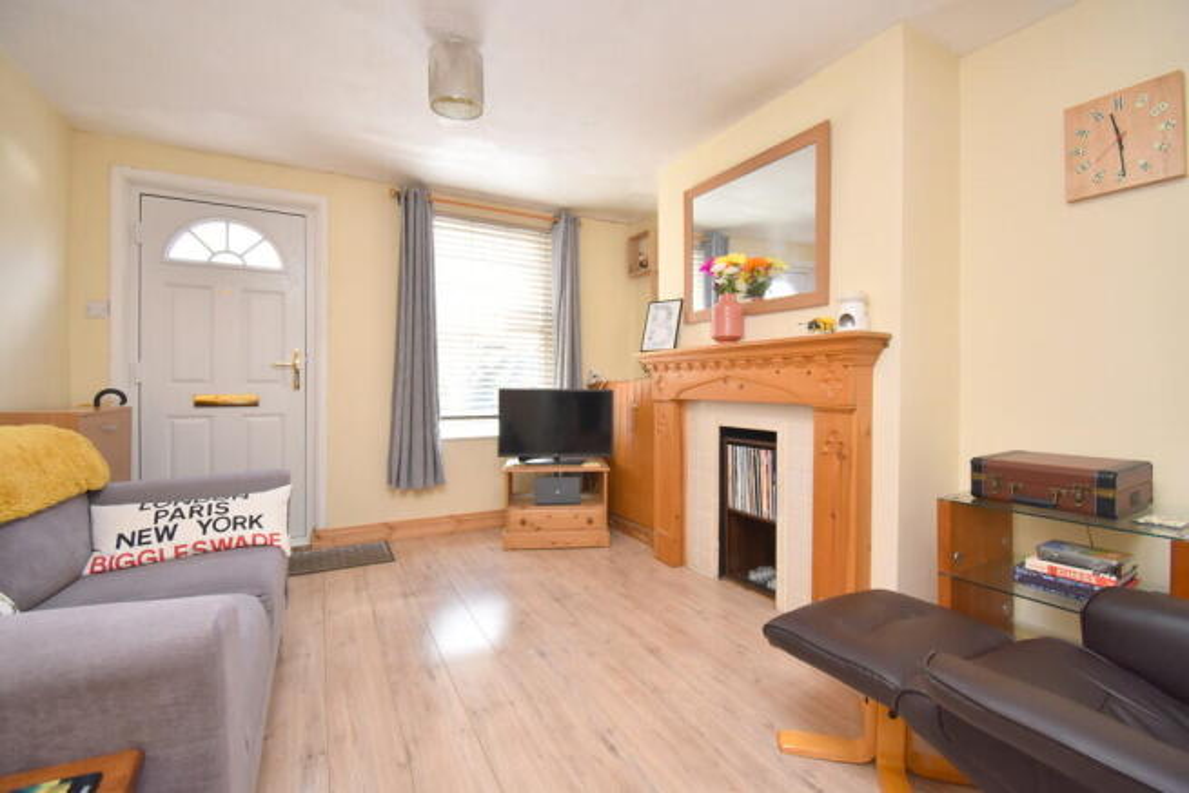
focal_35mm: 15
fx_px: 495
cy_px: 396
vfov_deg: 77.4
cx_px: 594
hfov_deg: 100.4
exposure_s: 1/125
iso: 900
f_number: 4.5
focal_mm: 10
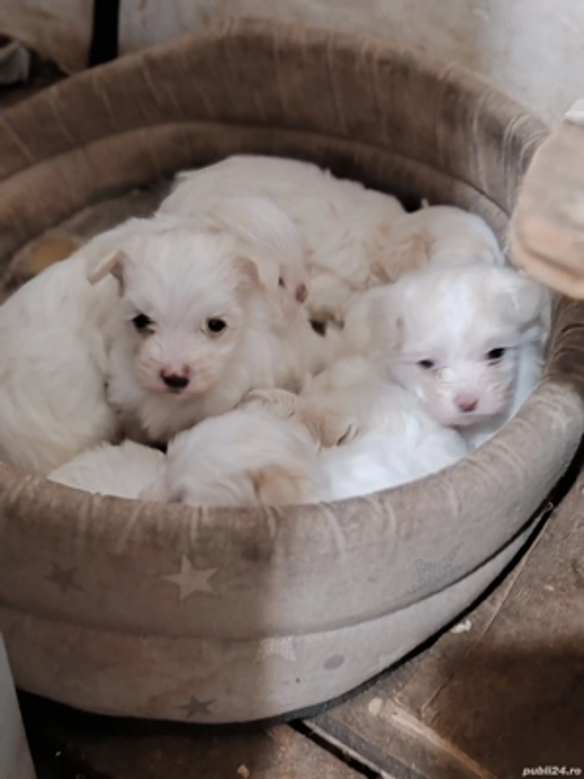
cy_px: 390
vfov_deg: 35.5
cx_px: 292
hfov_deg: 27.0
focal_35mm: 54
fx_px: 1215
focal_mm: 6.12
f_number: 2.4
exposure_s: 1/25
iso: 8000
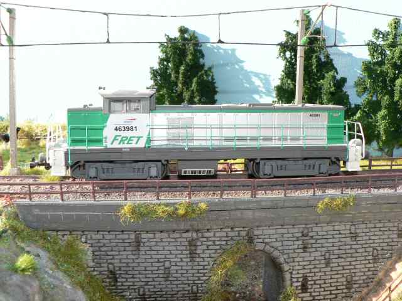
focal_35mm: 36
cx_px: 201
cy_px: 150
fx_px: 418
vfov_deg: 39.7
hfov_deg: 51.4
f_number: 4
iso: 80
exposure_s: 1/160
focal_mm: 6
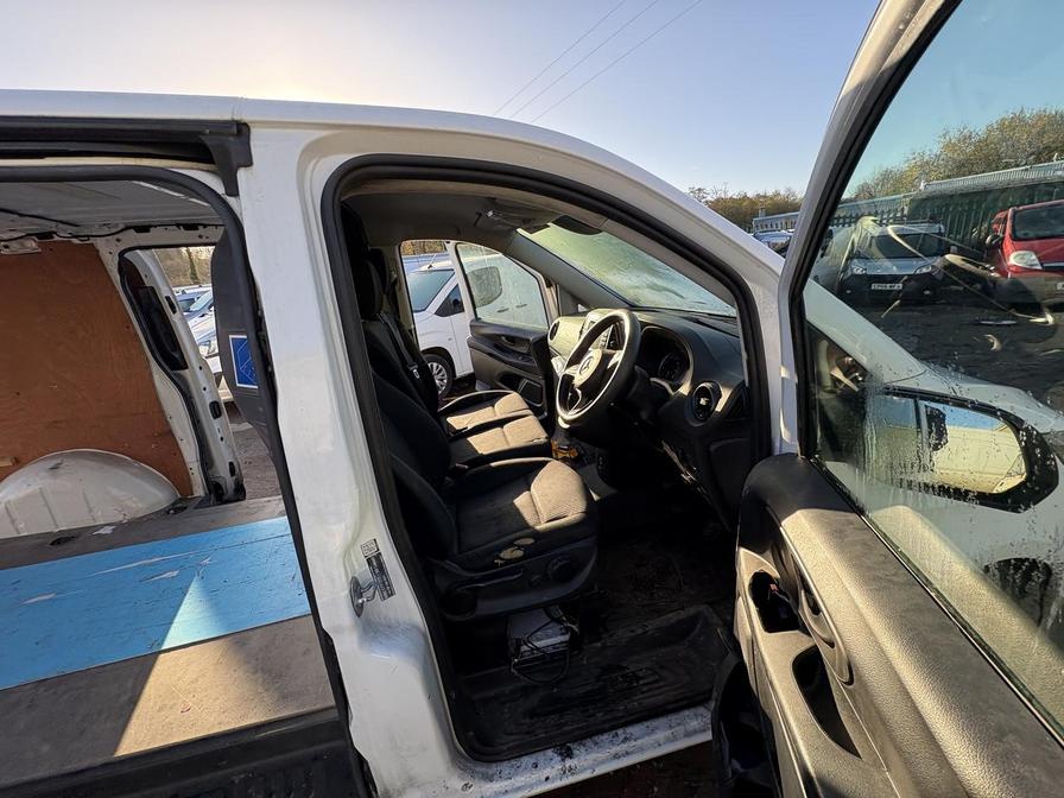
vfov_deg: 85.7
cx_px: 532
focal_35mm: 14
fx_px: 430
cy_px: 399
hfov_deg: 102.1
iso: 40
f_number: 2.2
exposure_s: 1/249
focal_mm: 2.22
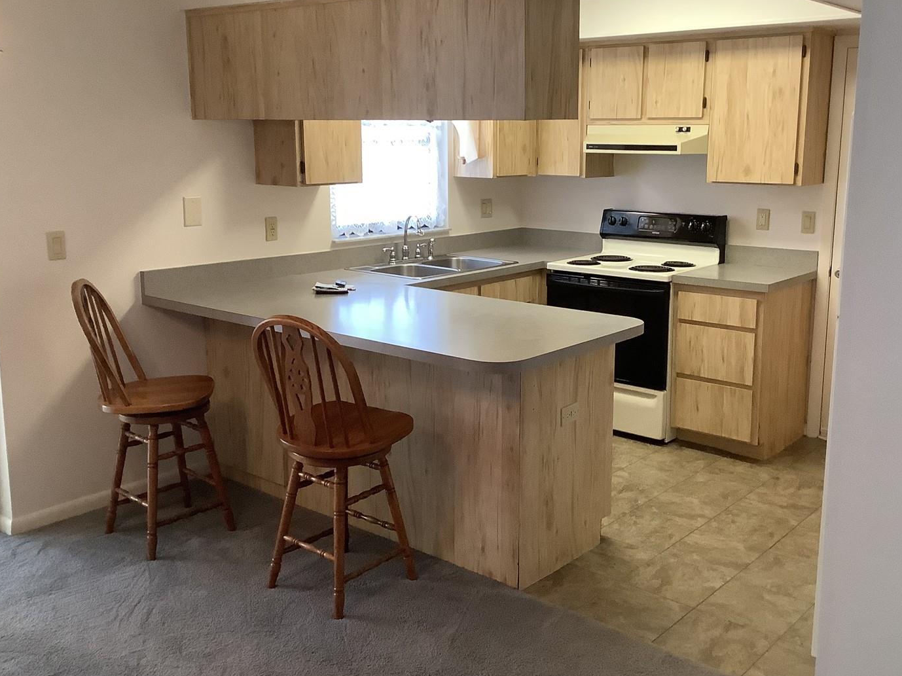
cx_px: 495
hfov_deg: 51.3
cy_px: 303
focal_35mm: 36
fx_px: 938
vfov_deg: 39.6
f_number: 2.4
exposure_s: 1/60
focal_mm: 3.3
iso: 320
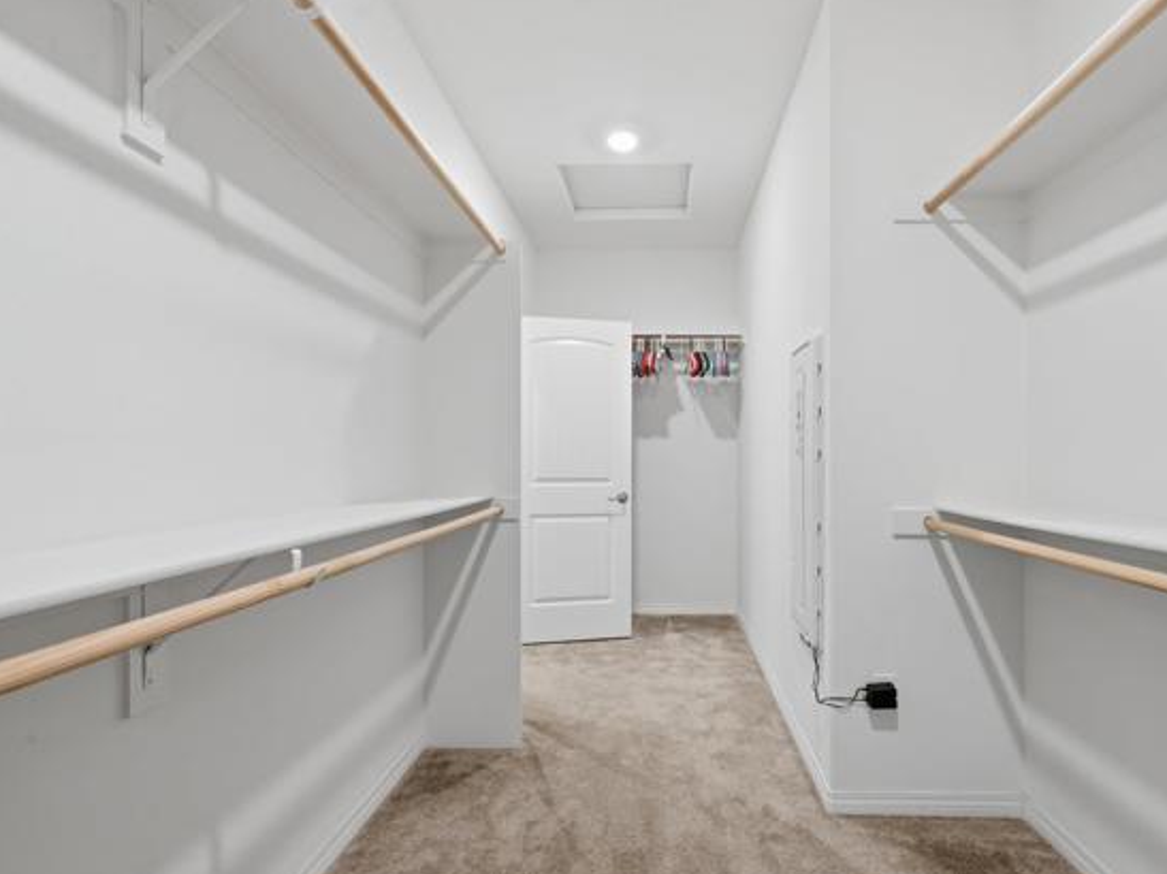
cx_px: 642
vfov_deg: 71.6
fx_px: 607
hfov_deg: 87.5
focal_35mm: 18
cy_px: 439
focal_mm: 16
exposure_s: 1/5
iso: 100
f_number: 9
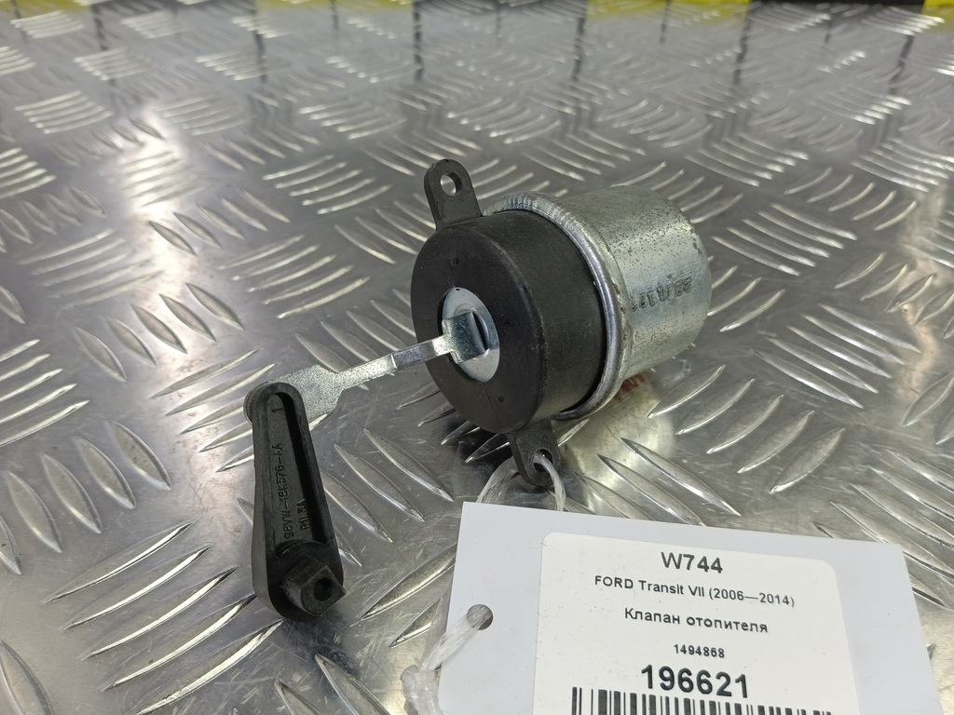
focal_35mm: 23
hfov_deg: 73.9
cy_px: 358
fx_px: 634
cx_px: 477
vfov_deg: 58.9
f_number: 1.6
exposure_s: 1/50
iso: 109
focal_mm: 4.11
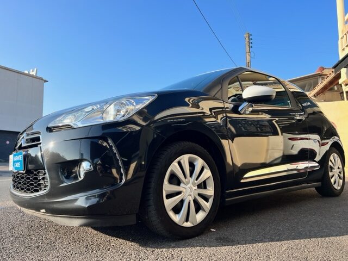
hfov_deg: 67.3
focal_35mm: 26
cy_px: 130
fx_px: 261
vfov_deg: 53.1
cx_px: 174
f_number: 1.5
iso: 50
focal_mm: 5.7
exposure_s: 1/1869
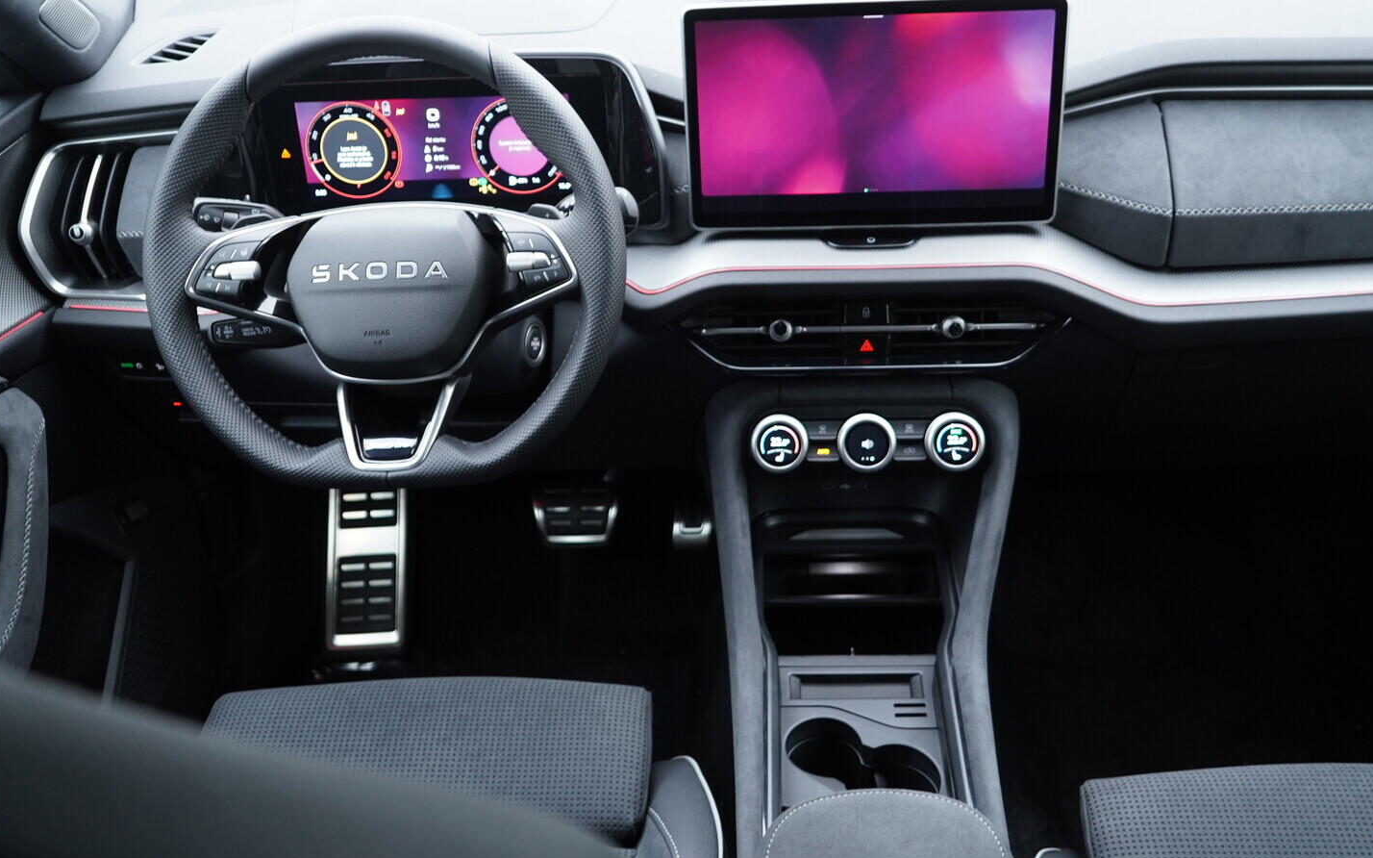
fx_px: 1384
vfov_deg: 34.4
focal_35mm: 37
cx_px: 686
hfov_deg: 52.8
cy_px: 408
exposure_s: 1/40
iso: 500
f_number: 2.8
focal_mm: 24
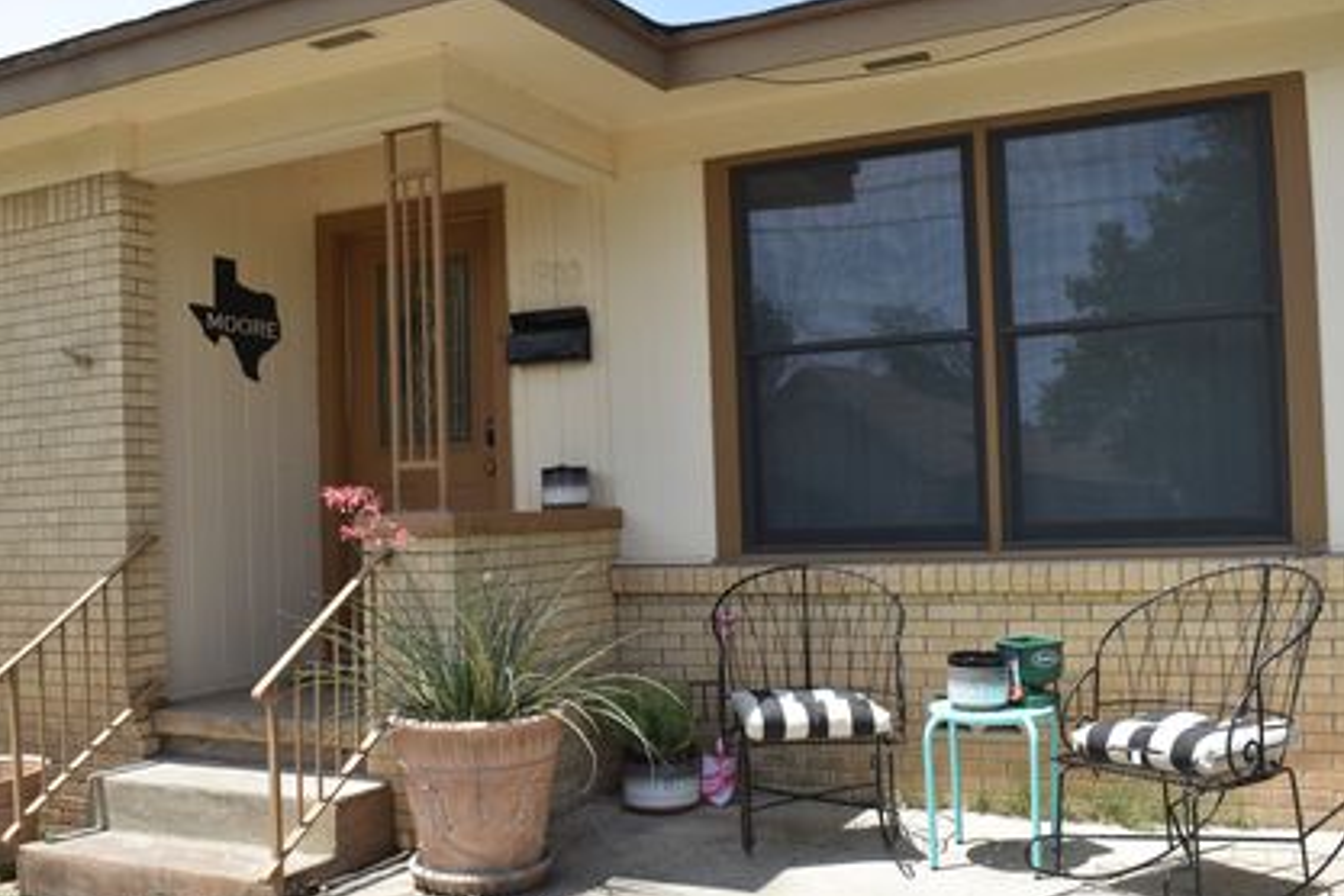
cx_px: 645
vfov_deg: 36.9
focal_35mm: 36
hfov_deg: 53.1
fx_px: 1344
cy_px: 475
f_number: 8
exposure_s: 1/250
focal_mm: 20
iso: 110
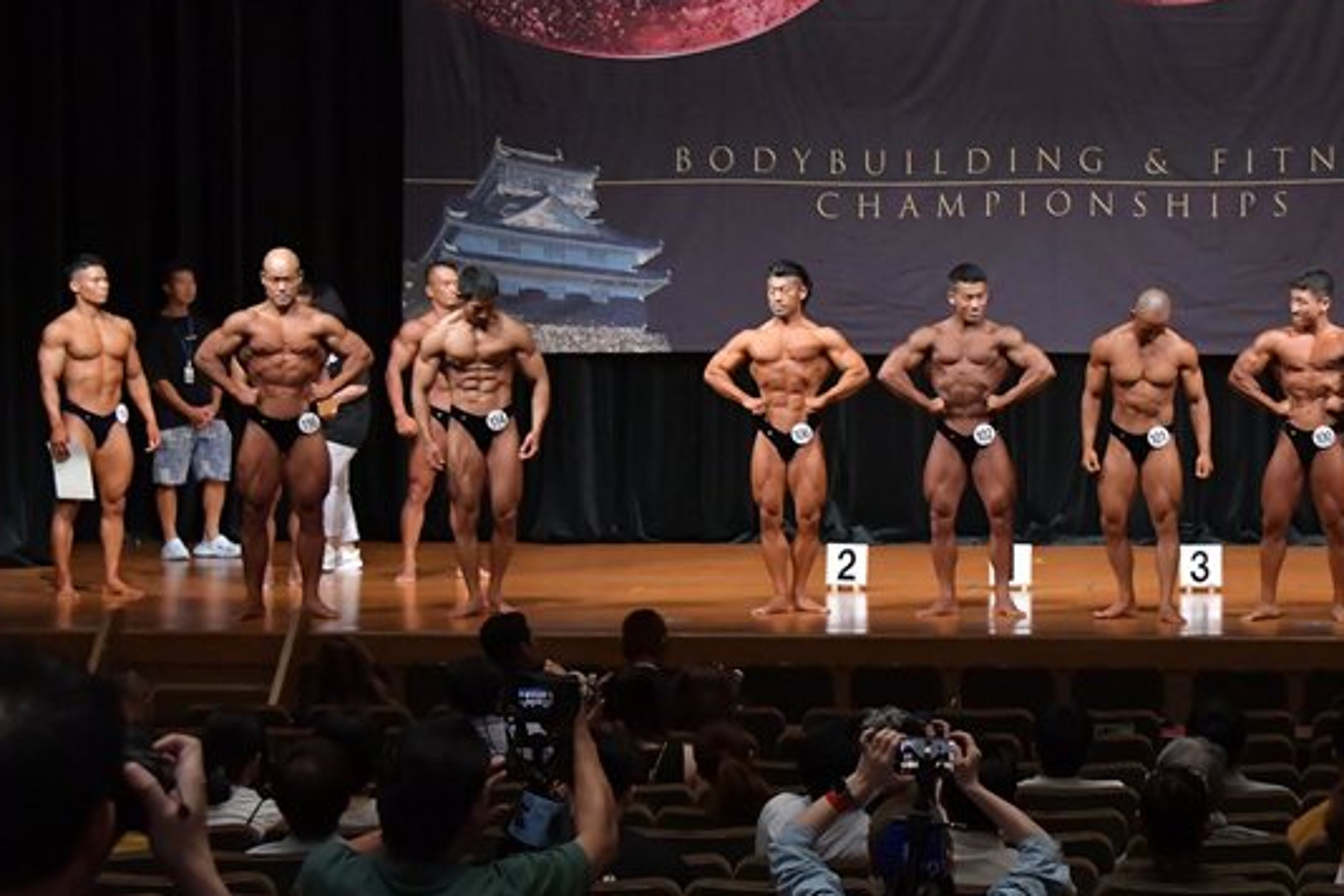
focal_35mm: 119
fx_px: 4442
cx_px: 955
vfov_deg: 11.5
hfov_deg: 17.1
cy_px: 345
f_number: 5.6
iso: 6400
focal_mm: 55
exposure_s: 1/400
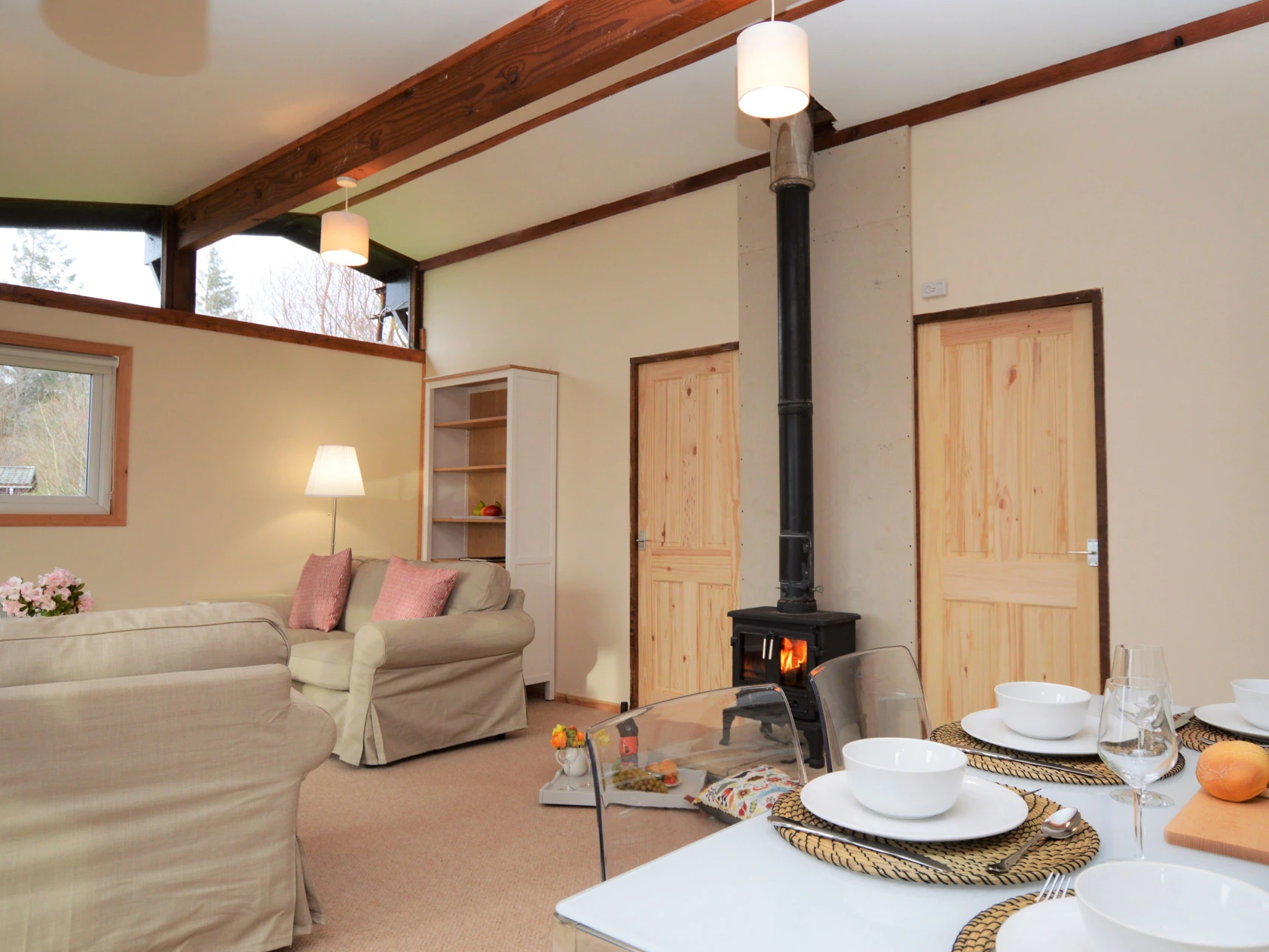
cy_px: 476
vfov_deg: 58.9
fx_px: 843
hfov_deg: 73.7
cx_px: 696
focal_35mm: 23
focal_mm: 14
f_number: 5
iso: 400
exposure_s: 1/100
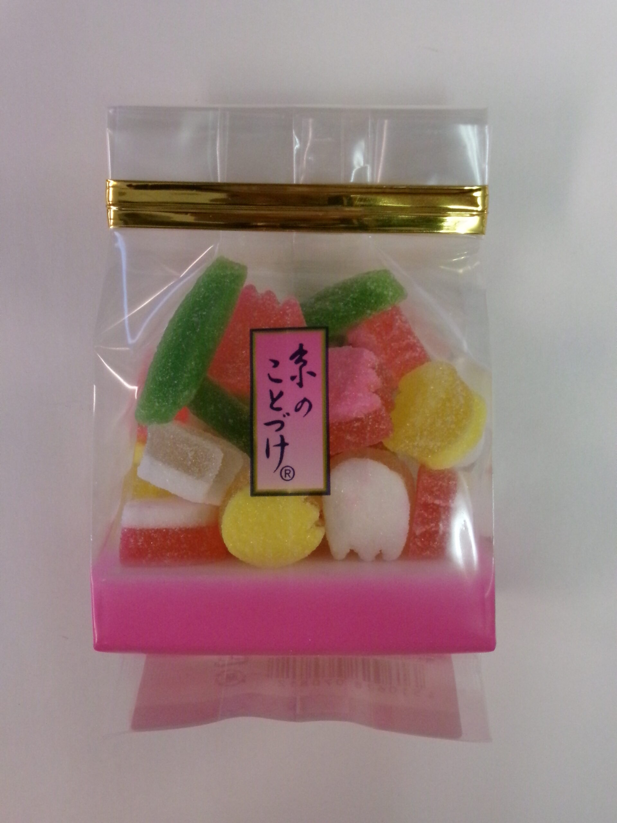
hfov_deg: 27.5
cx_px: 308
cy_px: 412
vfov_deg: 36.2
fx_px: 1260
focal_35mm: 53
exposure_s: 1/75
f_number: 4.9
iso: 800
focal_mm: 9.5
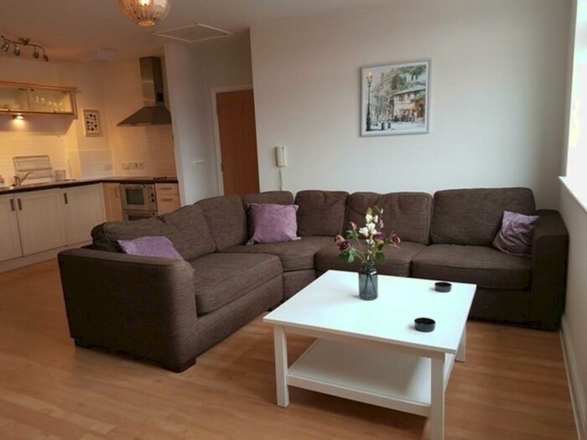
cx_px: 294
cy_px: 220
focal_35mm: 26
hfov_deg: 67.3
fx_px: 441
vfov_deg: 53.1
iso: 50
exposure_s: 1/50
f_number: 1.7
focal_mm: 4.2
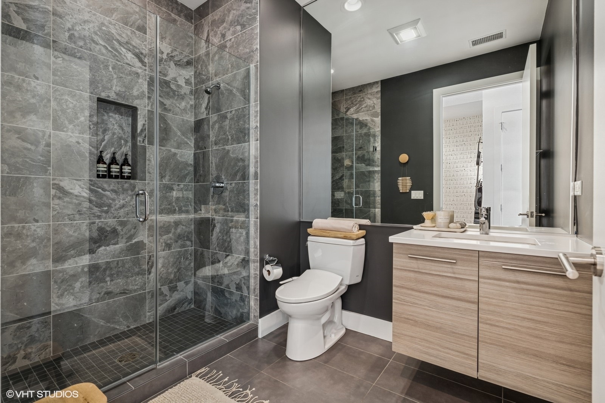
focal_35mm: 16
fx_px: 269
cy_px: 202
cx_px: 302
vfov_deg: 73.7
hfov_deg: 96.7
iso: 320
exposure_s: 1.3
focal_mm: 16
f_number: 8
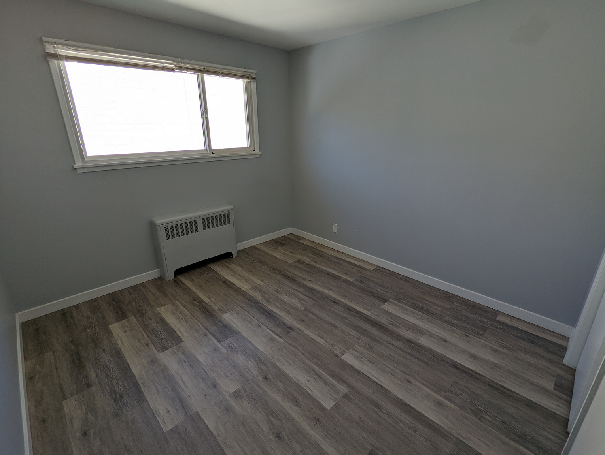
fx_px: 280
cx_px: 302
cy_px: 228
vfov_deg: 78.2
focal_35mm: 16
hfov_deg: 94.4
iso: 76
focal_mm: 2.35
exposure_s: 1/305
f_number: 2.2
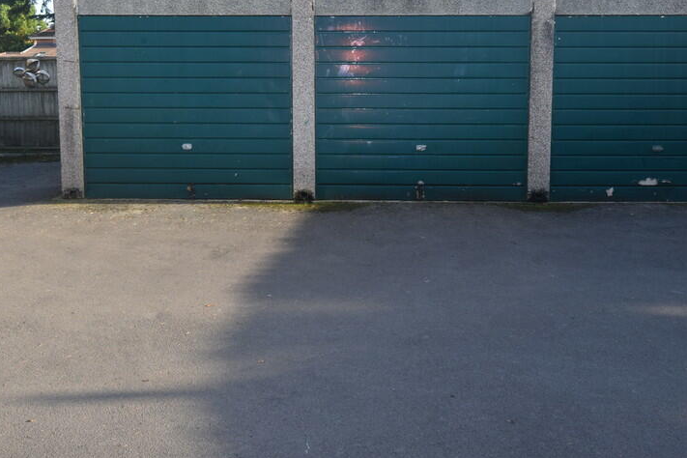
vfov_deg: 35.6
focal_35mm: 37
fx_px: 701
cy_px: 134
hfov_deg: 52.2
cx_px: 334
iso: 400
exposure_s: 1/250
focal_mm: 17
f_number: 8
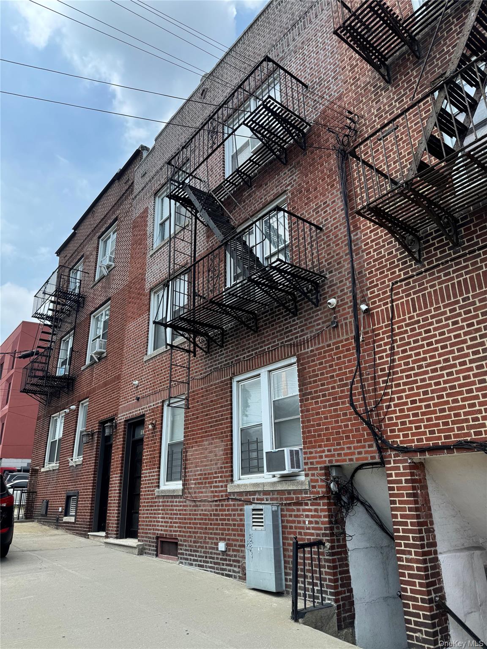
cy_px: 324
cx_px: 244
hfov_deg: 56.8
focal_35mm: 24
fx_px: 450
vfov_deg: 71.6
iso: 80
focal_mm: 6.76
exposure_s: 1/2174
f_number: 1.78
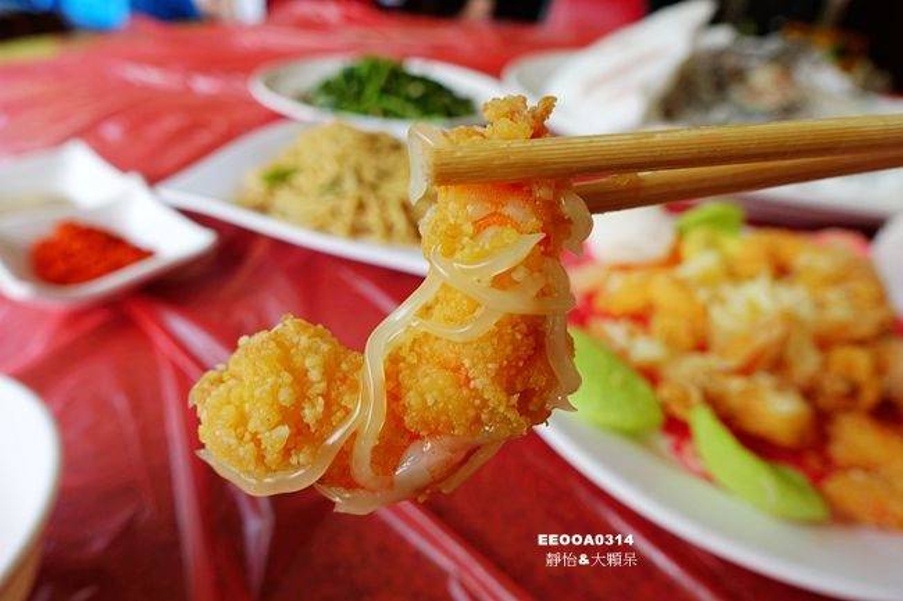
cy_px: 300
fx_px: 602
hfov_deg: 73.8
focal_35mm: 24
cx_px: 452
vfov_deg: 53.1
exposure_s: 1/80
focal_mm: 8.8
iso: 125
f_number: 4
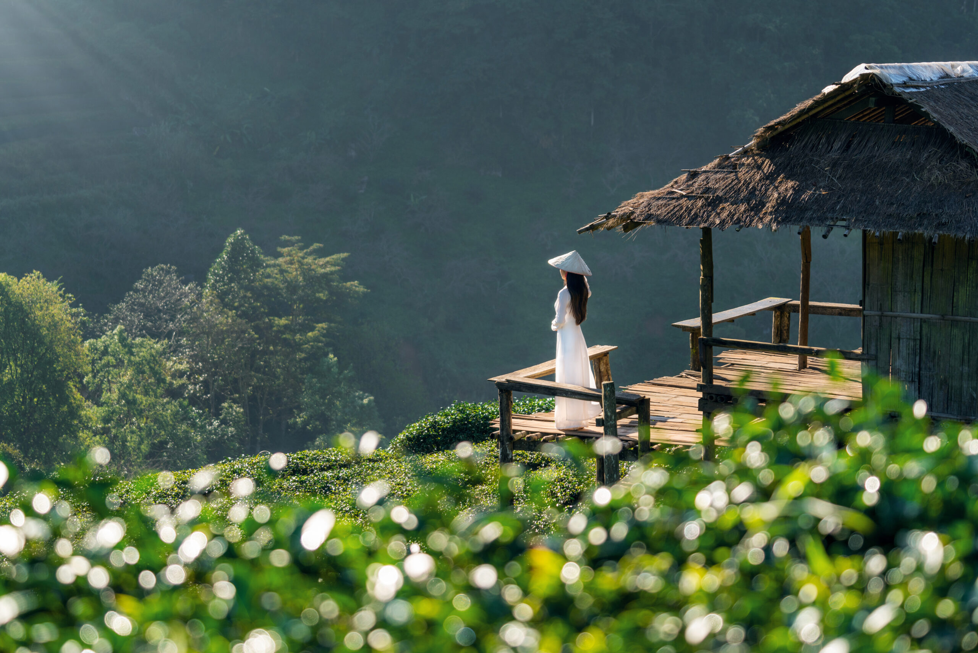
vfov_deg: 13.0
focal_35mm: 105
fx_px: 2853
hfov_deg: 19.5
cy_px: 326
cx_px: 489
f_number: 5
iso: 200
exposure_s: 1/400
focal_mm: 105
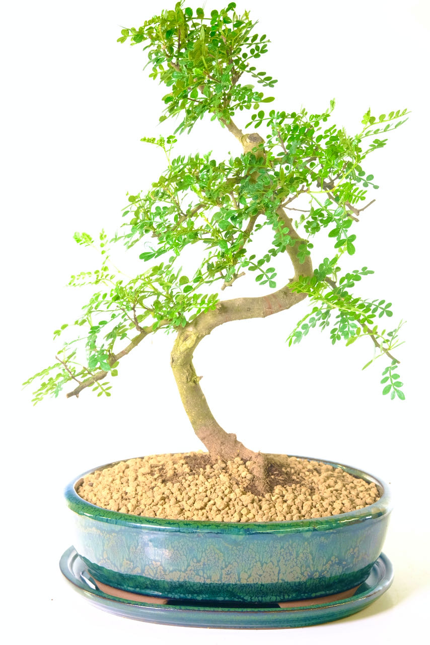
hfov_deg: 16.5
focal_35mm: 83
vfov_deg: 24.5
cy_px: 322
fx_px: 1486
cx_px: 215
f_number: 11
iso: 1600
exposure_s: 1/13
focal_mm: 55
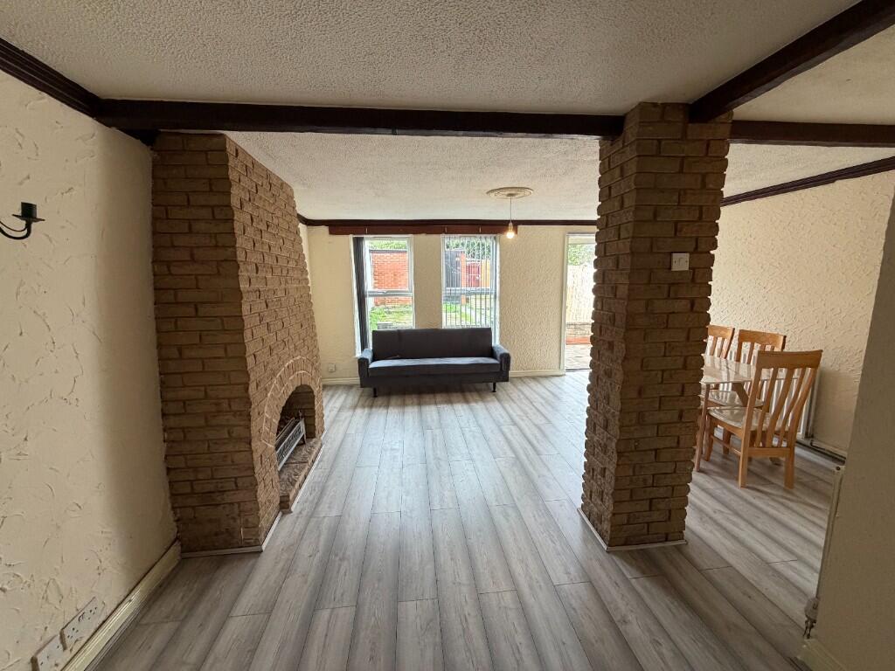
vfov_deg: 85.7
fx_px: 362
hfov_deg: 102.1
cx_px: 448
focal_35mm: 14
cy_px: 336
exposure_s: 1/121
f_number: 2.2
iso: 250
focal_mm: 2.22
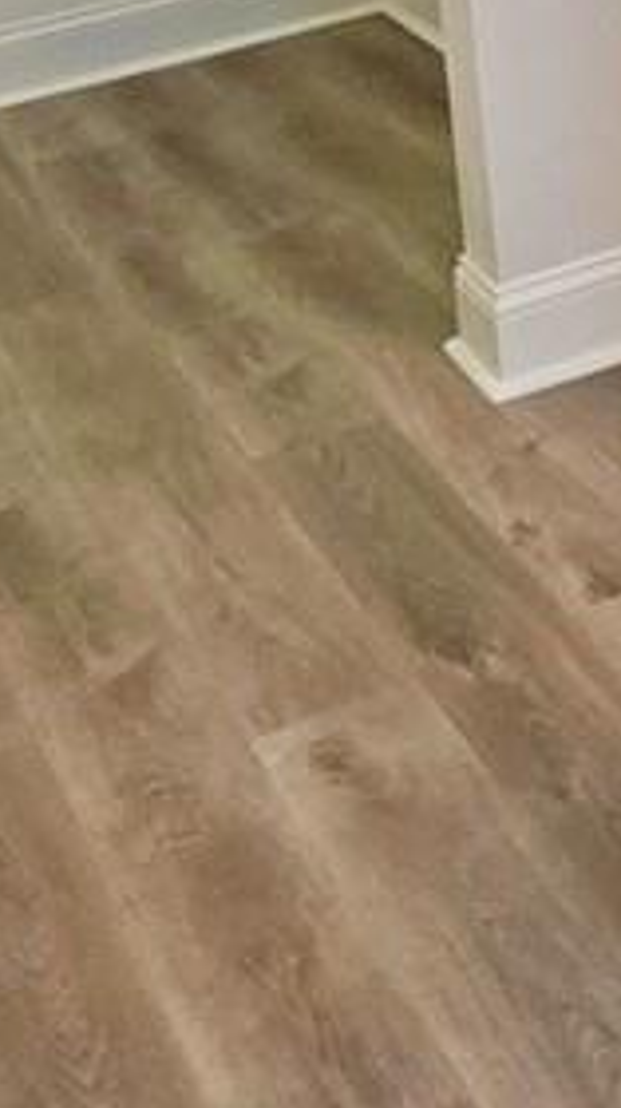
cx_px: 783
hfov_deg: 14.3
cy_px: -689
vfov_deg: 20.9
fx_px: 2377
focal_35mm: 81
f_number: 1.9
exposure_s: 1/120
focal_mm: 2.2
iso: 80
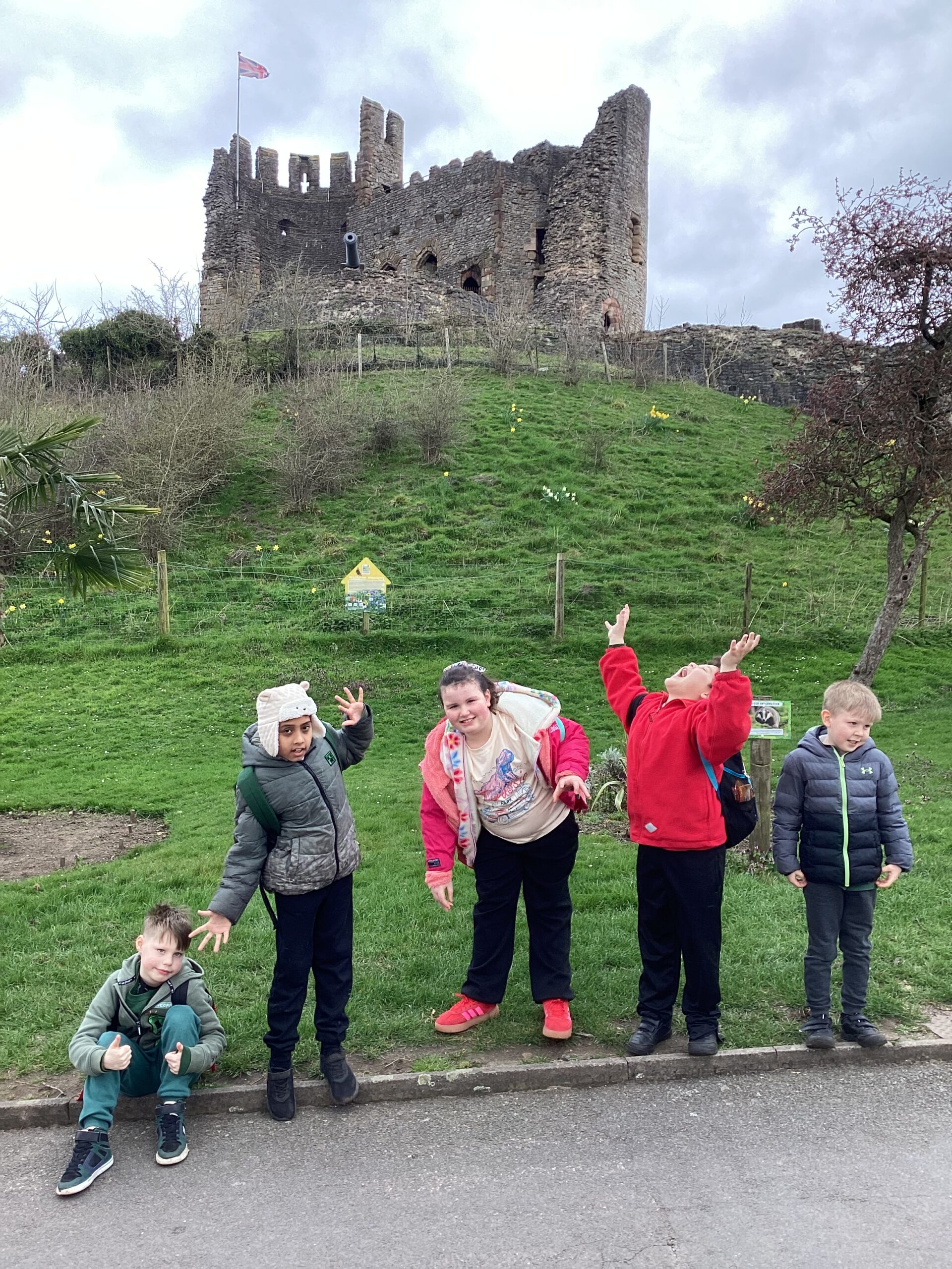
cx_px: 476
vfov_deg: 58.4
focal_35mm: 31
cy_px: 634
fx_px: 1137
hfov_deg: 45.4
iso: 25
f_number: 2.4
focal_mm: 3.3
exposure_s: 1/100
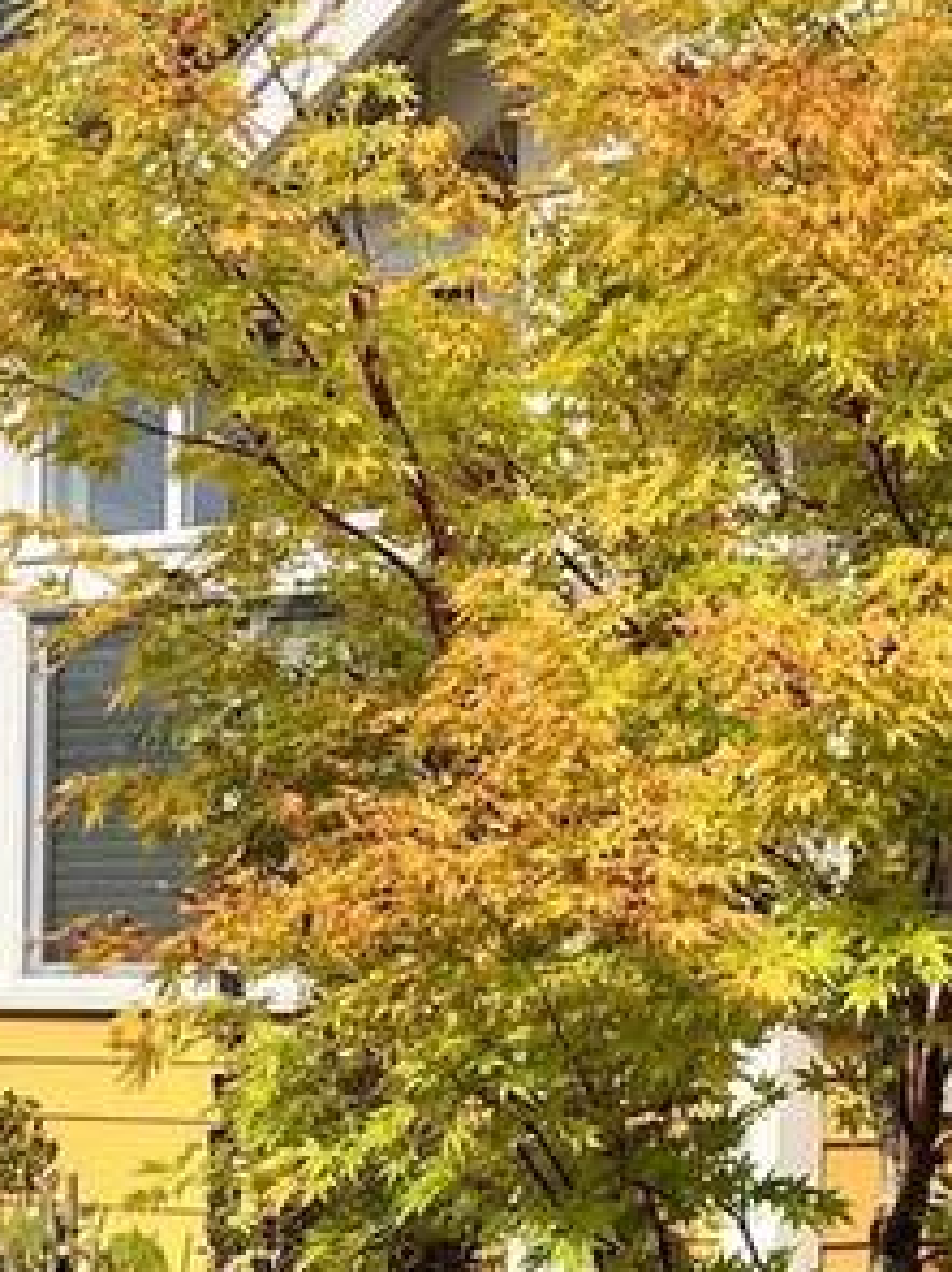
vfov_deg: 17.3
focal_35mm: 113
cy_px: 983
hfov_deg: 13.0
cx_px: 827
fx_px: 4147
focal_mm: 5.7
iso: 50
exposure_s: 1/2841
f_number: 1.5
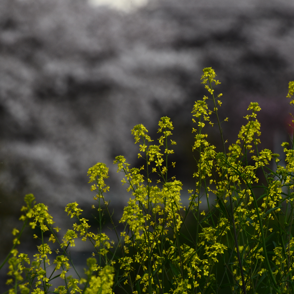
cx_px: 180
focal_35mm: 608
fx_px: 5842
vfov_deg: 2.9
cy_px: 142
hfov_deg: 2.9
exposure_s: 1/160
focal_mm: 300
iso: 400
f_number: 9
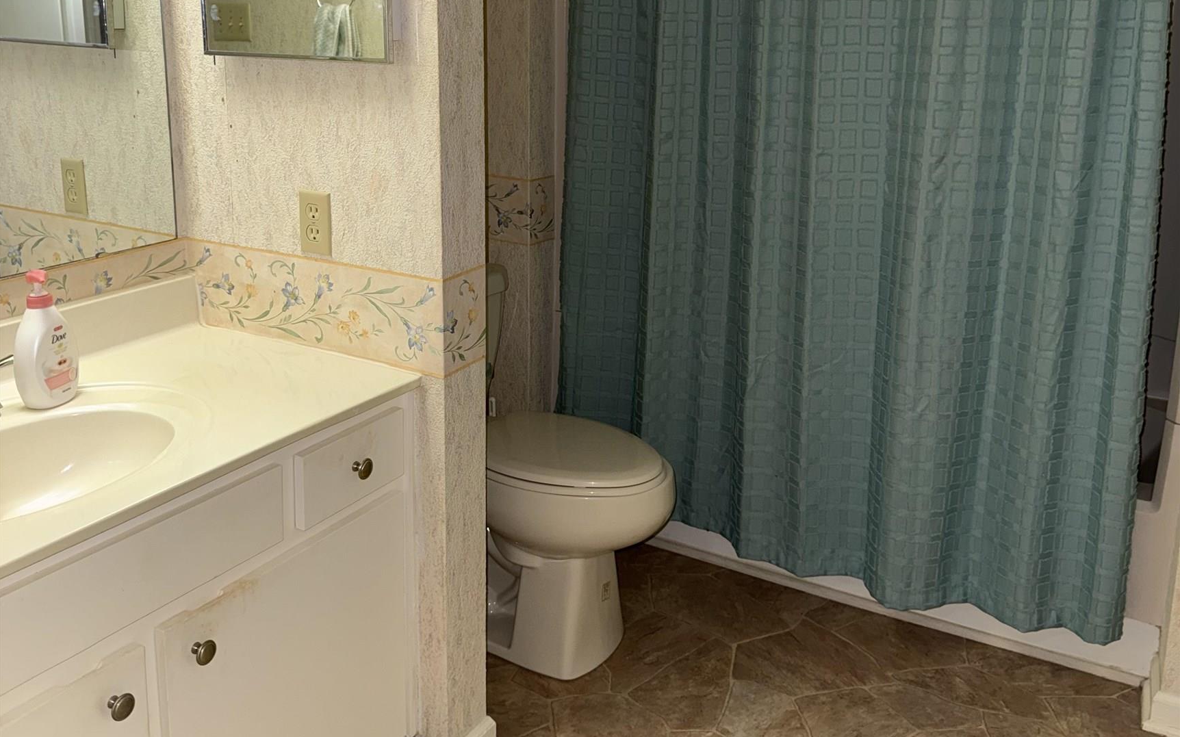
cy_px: 214
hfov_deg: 56.7
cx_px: 589
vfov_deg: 36.6
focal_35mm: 34
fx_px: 1093
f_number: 1.78
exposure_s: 1/15
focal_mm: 6.76
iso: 100
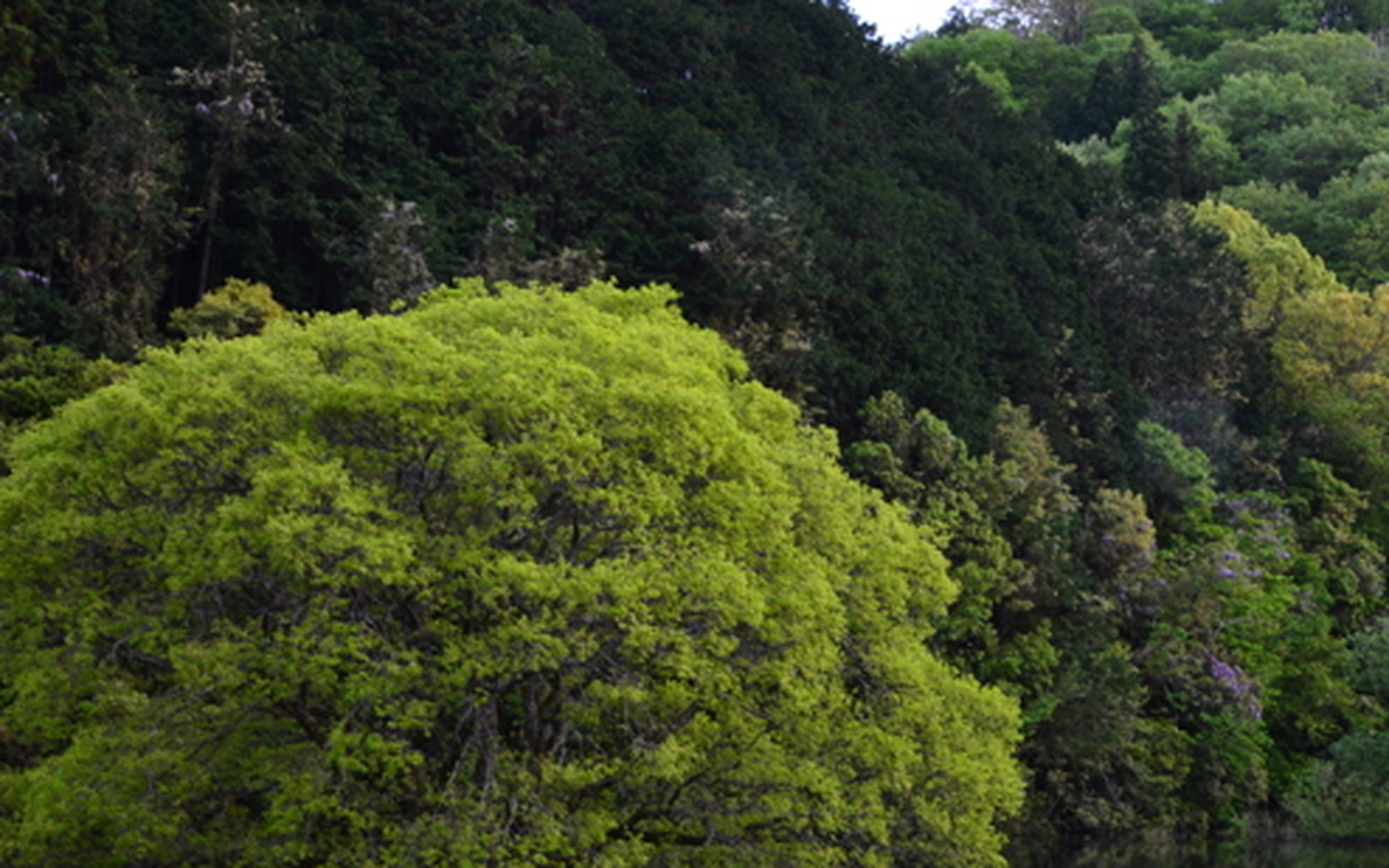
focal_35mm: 76
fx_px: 2878
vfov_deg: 17.0
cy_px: 680
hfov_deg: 26.8
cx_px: 1049
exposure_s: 5
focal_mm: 24
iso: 400
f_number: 14
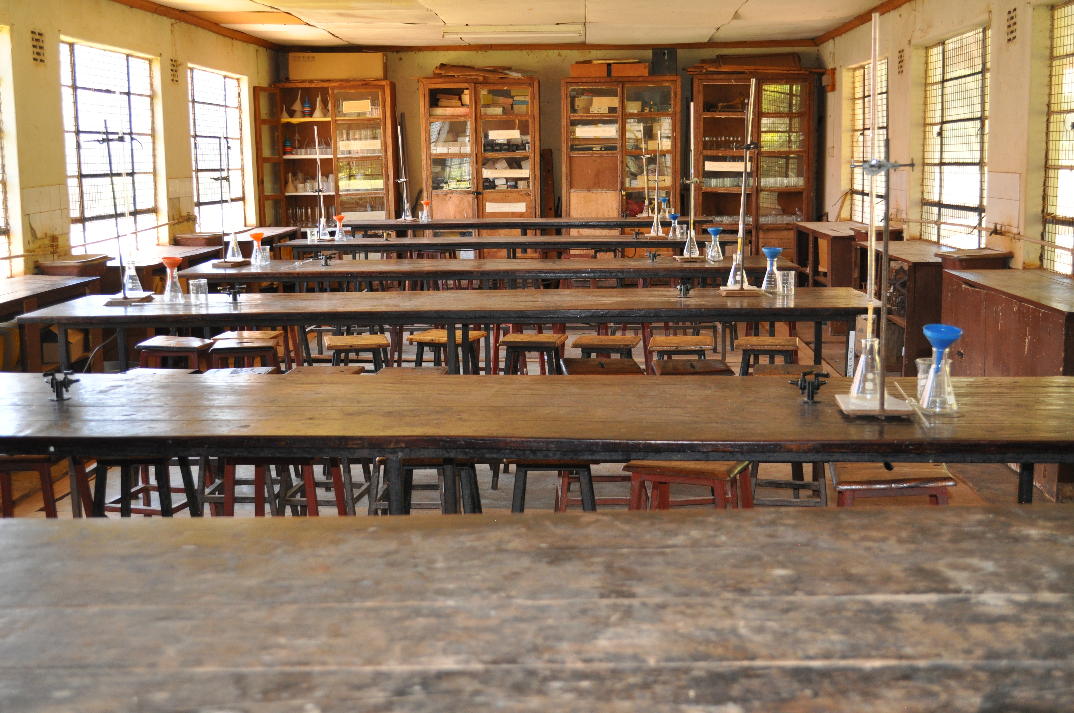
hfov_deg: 46.4
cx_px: 537
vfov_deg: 31.8
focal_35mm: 42
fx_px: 1251
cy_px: 356
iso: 800
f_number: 4.5
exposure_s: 1/60
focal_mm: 28
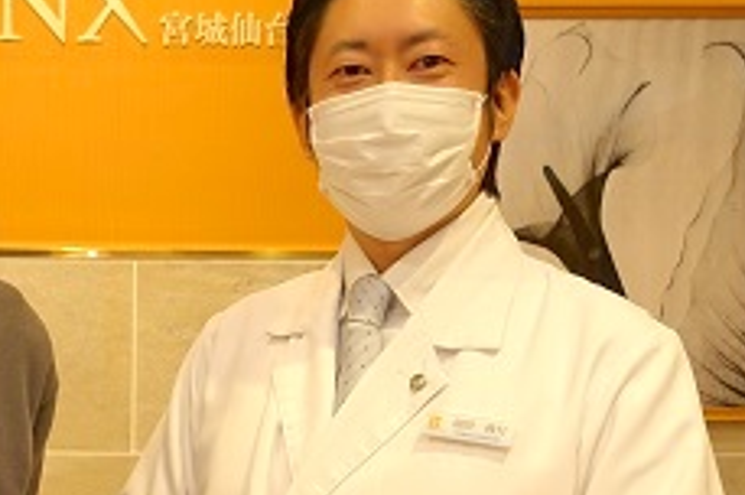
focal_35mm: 63
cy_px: 479
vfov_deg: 20.9
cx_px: 85
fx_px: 1302
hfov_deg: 30.6
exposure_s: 1/30
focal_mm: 8.8
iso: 125
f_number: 1.8
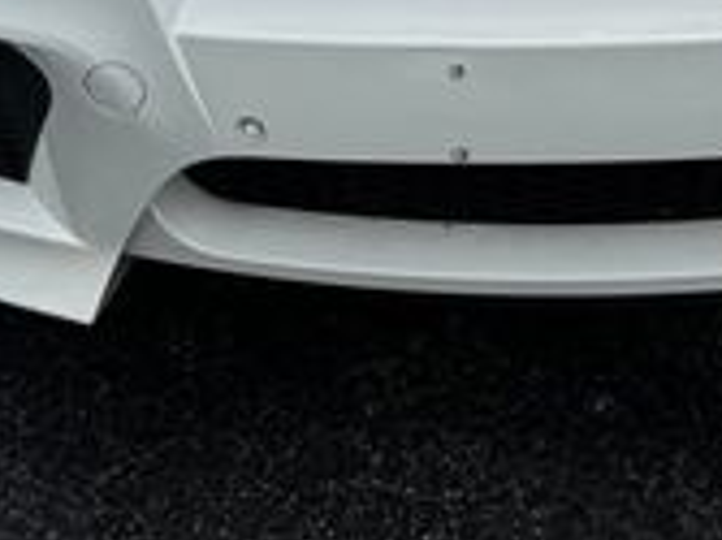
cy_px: -488
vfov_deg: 13.9
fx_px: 1918
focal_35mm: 92
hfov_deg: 21.1
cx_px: 579
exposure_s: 1/5348
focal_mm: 6.76
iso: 80
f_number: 1.78
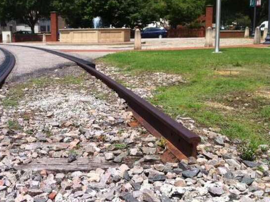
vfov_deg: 28.5
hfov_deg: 36.9
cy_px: 95
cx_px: 80
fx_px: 397
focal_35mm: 51
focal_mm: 3.85
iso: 80
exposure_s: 1/1508
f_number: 2.8
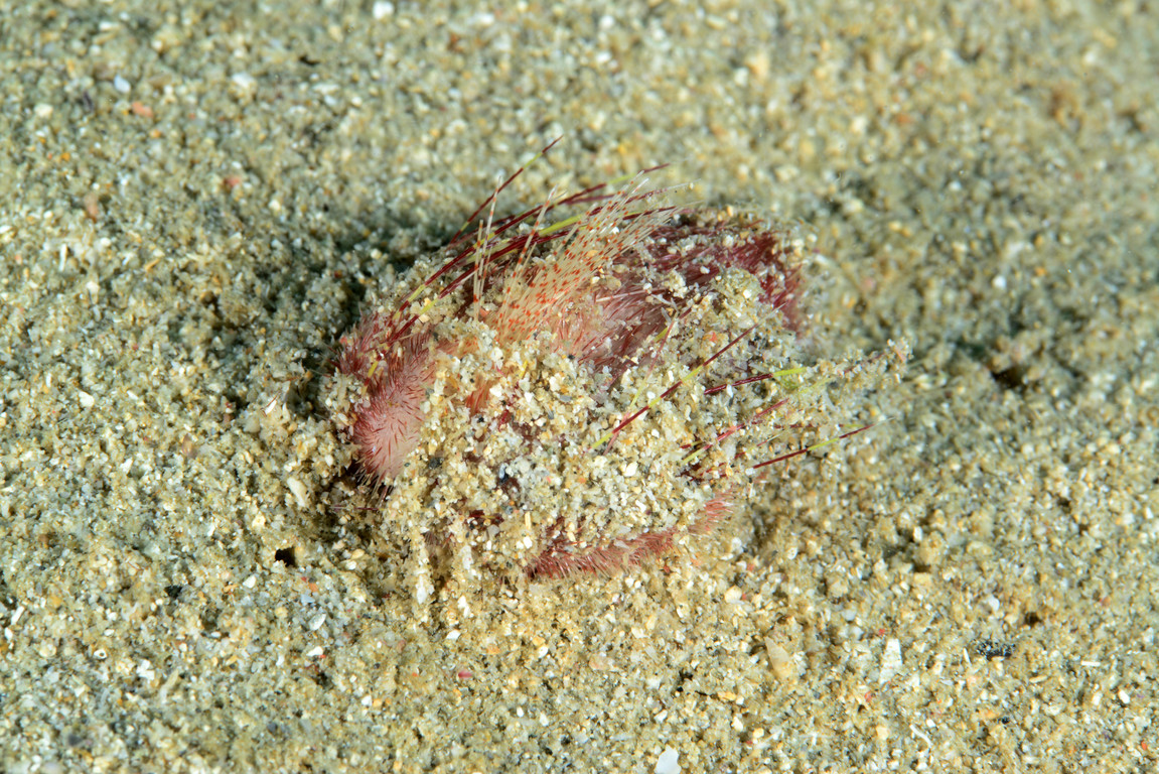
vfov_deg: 13.0
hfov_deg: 19.5
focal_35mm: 105
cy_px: 387
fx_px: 3381
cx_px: 580
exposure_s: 1/160
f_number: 29
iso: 200
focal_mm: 105
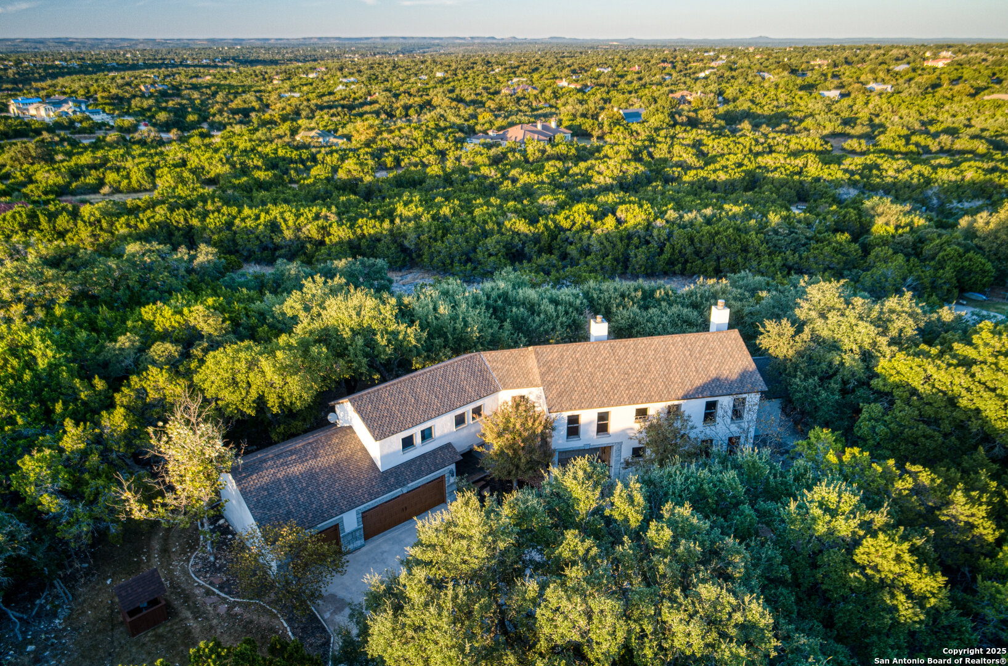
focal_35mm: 24
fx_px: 670
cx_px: 504
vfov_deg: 52.8
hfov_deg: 73.9
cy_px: 333
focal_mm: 8.8
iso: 100
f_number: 2.8
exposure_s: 1/40
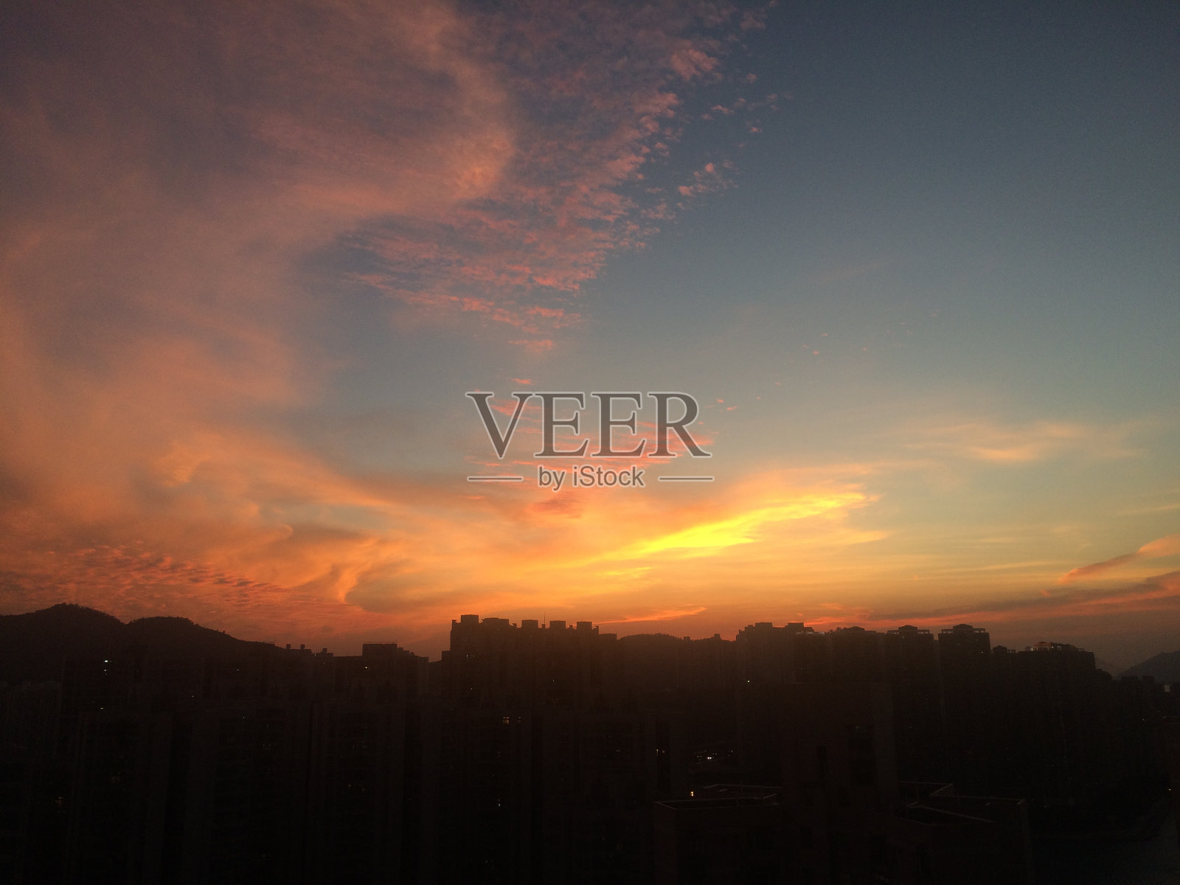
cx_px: 590
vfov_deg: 48.2
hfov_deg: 61.7
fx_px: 989
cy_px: 442
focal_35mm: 29
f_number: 2.2
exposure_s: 1/122
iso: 32
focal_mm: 4.15
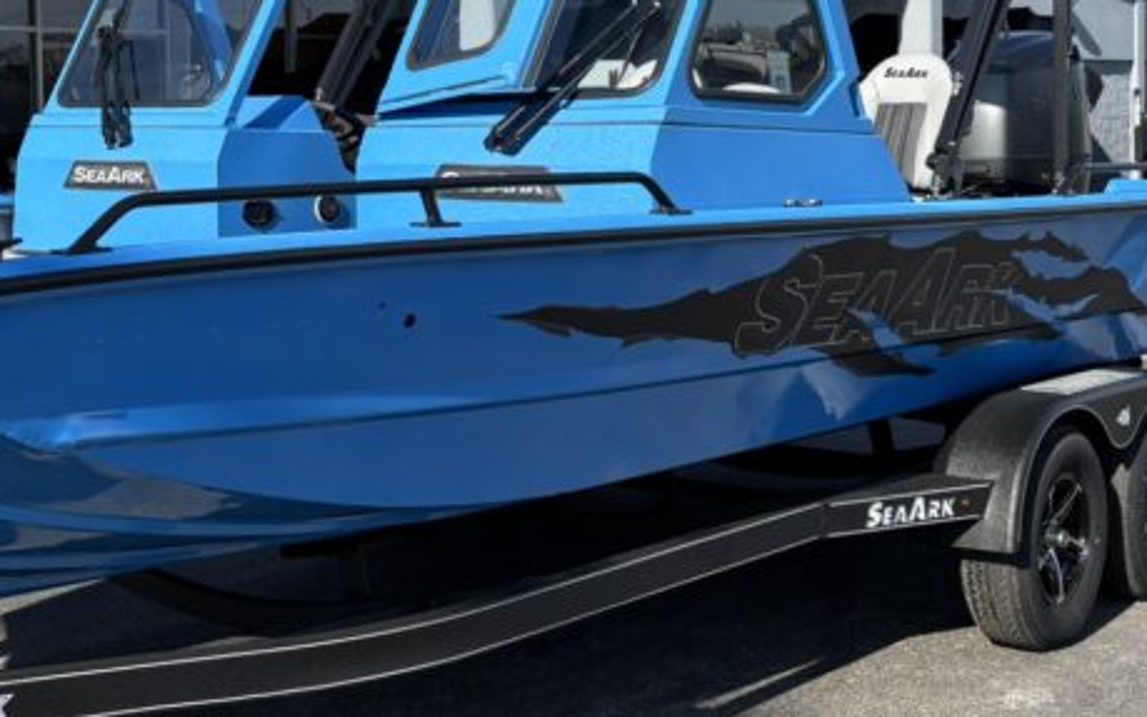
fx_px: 2001
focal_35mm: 64
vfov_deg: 20.2
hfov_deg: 30.8
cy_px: 220
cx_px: 156
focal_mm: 5.96
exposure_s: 1/2105
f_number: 1.6
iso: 50
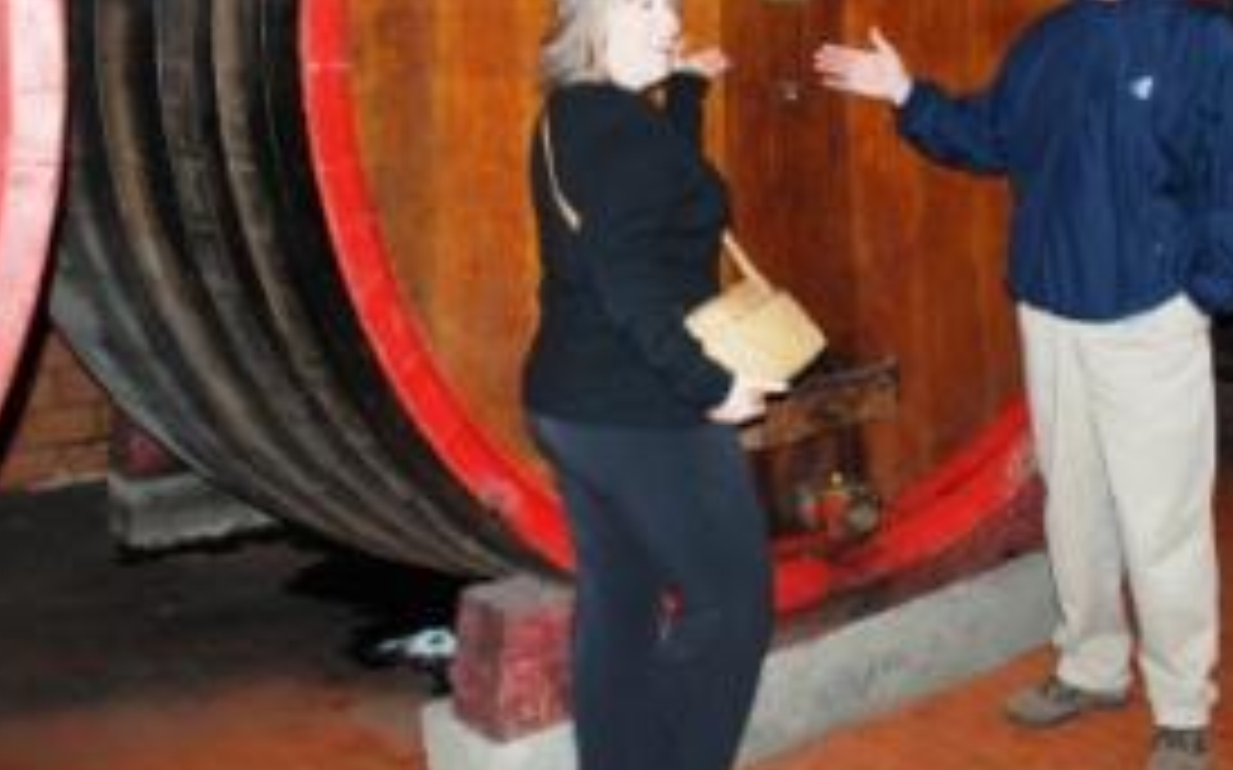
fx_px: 1512
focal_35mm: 45
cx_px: 828
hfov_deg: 43.7
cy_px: 162
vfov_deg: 28.0
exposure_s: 1/60
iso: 200
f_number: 3.5
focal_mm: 18
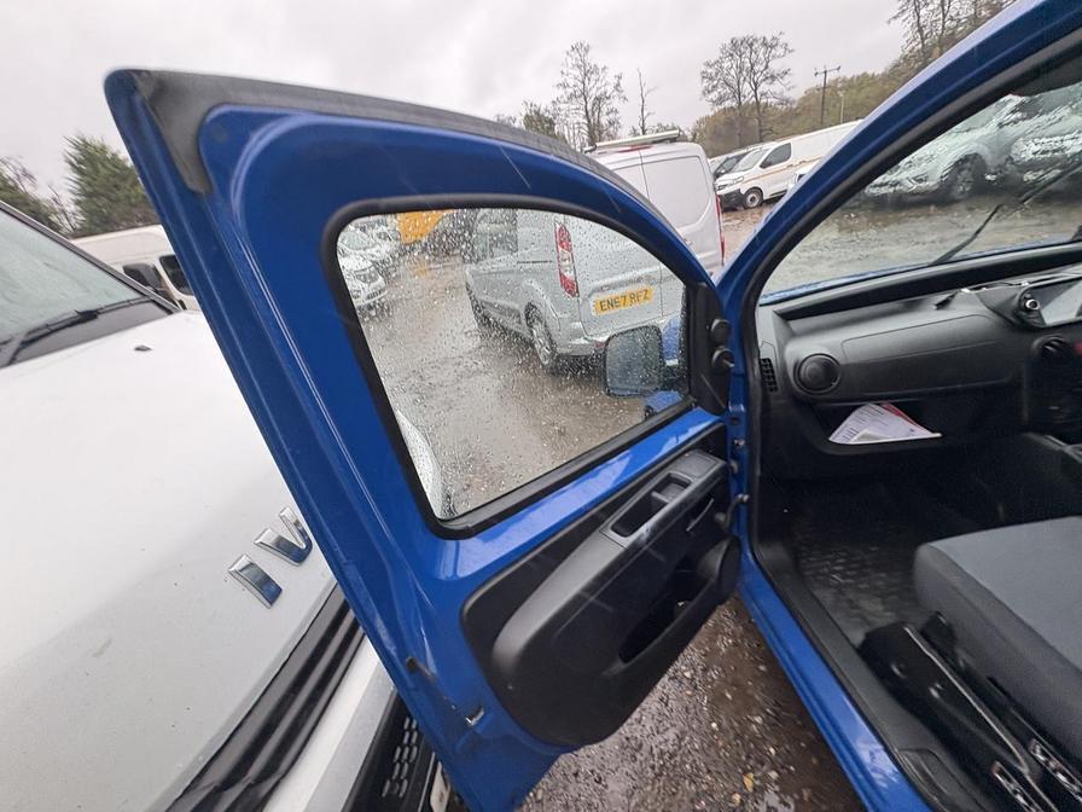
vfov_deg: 85.7
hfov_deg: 102.1
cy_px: 406
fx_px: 438
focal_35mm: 14
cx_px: 541
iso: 250
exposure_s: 1/78
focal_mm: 2.22
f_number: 2.2
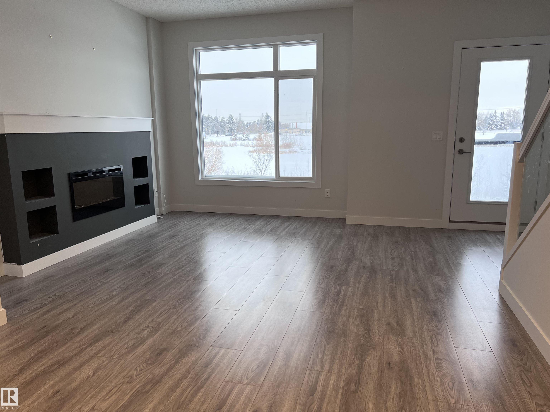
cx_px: 275
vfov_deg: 53.1
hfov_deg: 67.3
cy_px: 206
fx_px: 413
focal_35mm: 26
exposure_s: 1/120
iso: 80
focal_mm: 5.7
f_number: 1.5
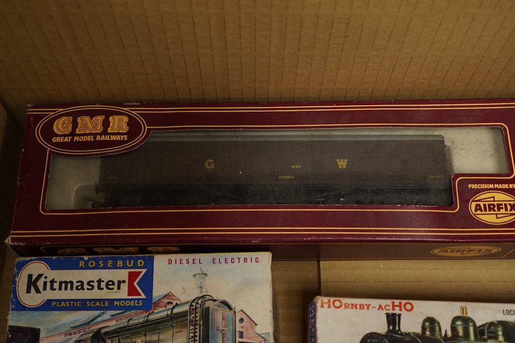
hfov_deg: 43.6
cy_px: 172
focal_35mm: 45
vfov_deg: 29.9
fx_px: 644
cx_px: 258
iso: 1250
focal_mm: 30
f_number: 3.5
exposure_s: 1/160
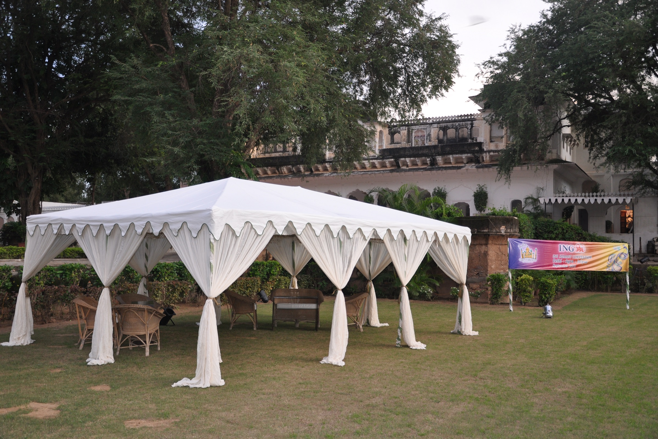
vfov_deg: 36.9
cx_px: 329
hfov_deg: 53.1
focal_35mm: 36
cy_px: 220
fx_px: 658
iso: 400
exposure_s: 1/30
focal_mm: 24
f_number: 3.8
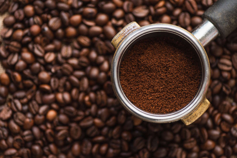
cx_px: 118
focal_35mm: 105
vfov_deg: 13.0
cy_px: 79
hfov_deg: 19.5
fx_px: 691
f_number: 4
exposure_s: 1/200
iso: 320
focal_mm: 105
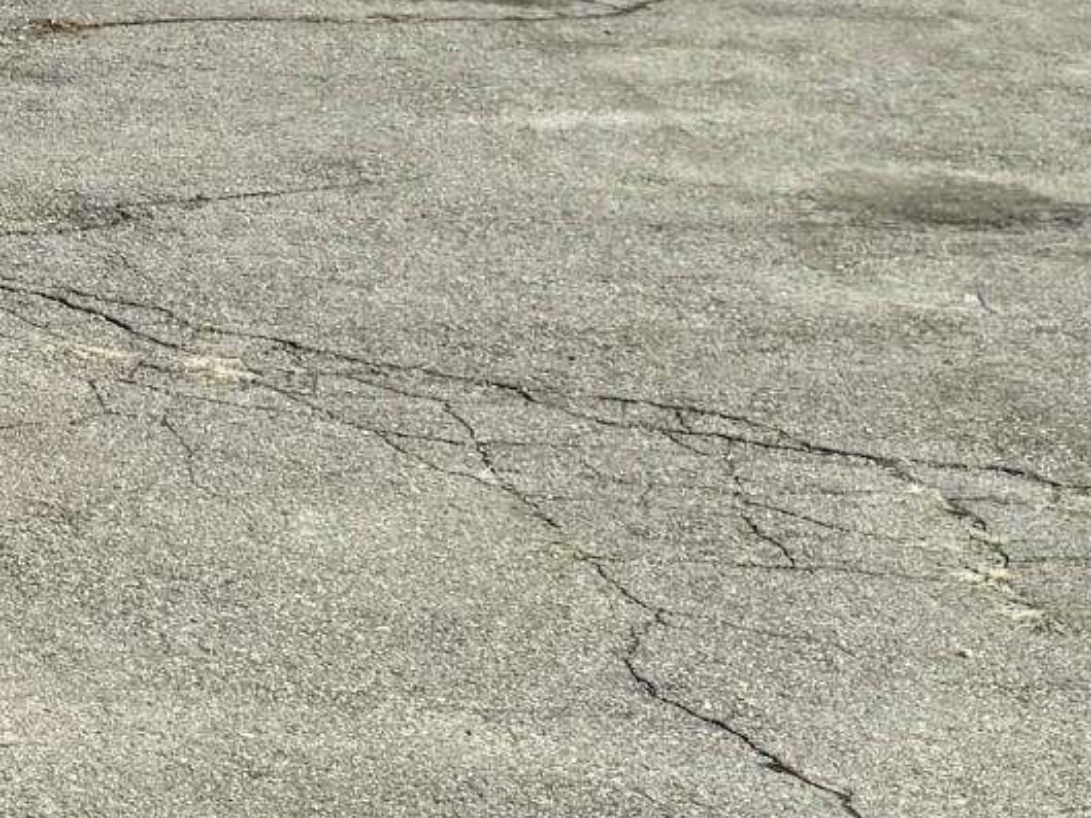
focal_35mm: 136
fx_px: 4287
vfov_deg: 10.3
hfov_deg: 13.2
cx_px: -800
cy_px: -598
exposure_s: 1/5348
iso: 80
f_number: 1.78
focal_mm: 6.76
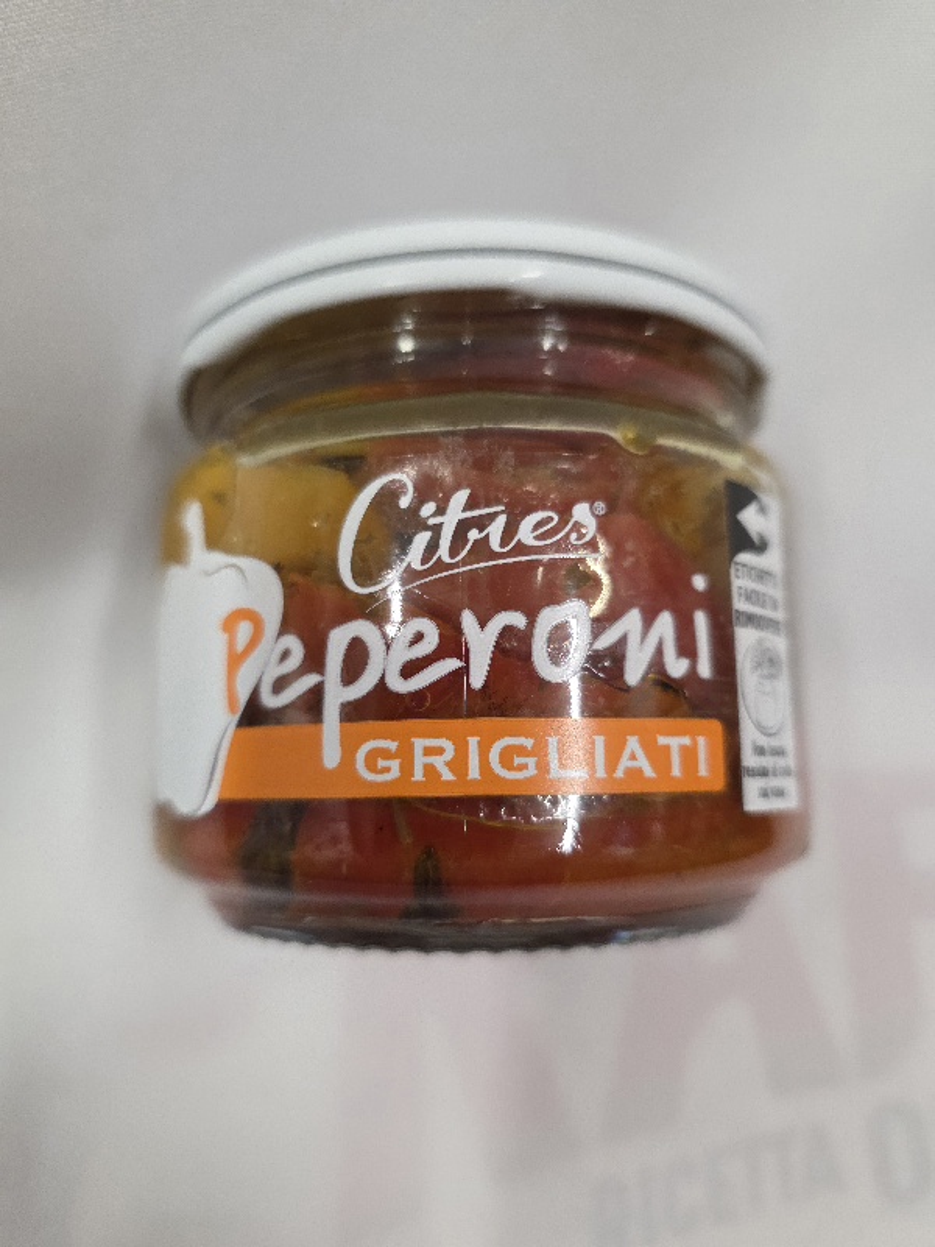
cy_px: 624
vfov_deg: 73.9
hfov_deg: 58.9
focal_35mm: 23
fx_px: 828
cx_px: 468
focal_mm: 6.3
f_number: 1.7
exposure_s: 1/101
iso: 500
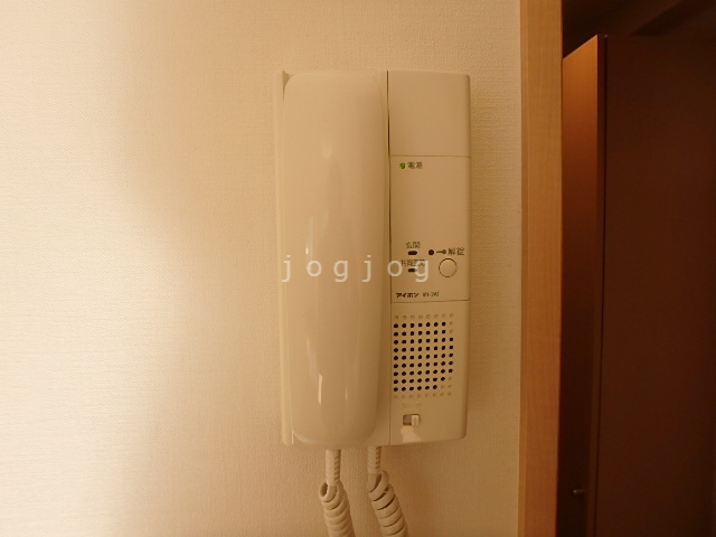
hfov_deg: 79.0
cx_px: 358
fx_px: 434
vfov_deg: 63.4
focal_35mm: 21
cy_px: 268
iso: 125
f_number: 3.5
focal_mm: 3.7
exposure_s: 1/100
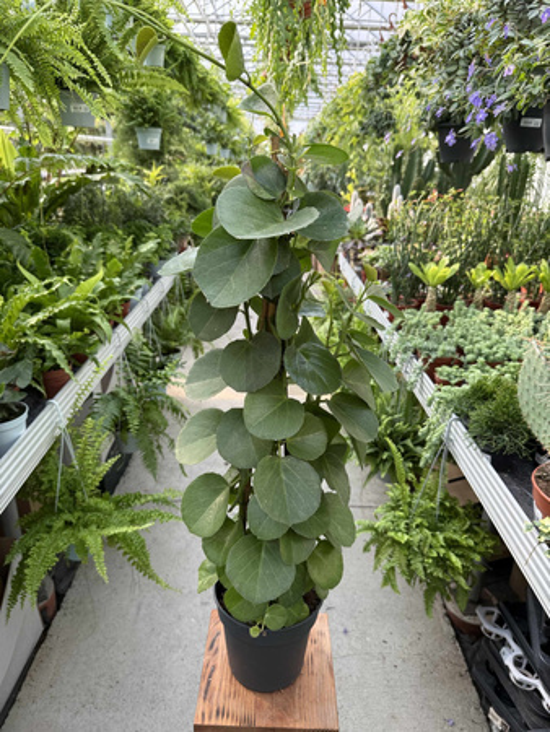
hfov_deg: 56.9
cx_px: 275
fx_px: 508
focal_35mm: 24
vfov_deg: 71.6
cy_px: 366
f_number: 1.78
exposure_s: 1/461
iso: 100
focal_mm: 6.76
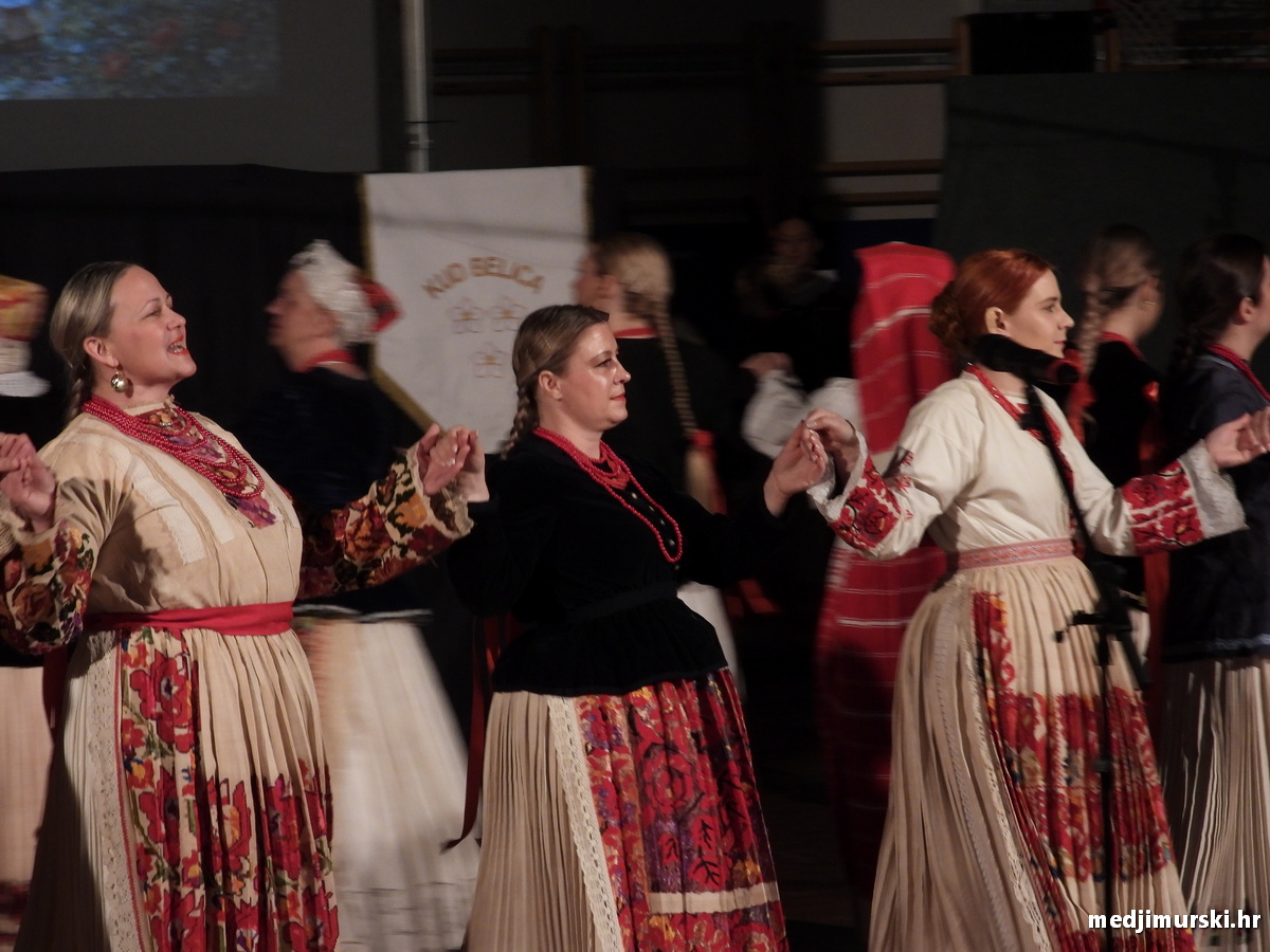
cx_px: 635
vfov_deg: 11.9
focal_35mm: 125
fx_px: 4586
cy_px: 476
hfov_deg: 15.8
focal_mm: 22.5
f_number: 4
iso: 400
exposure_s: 1/40
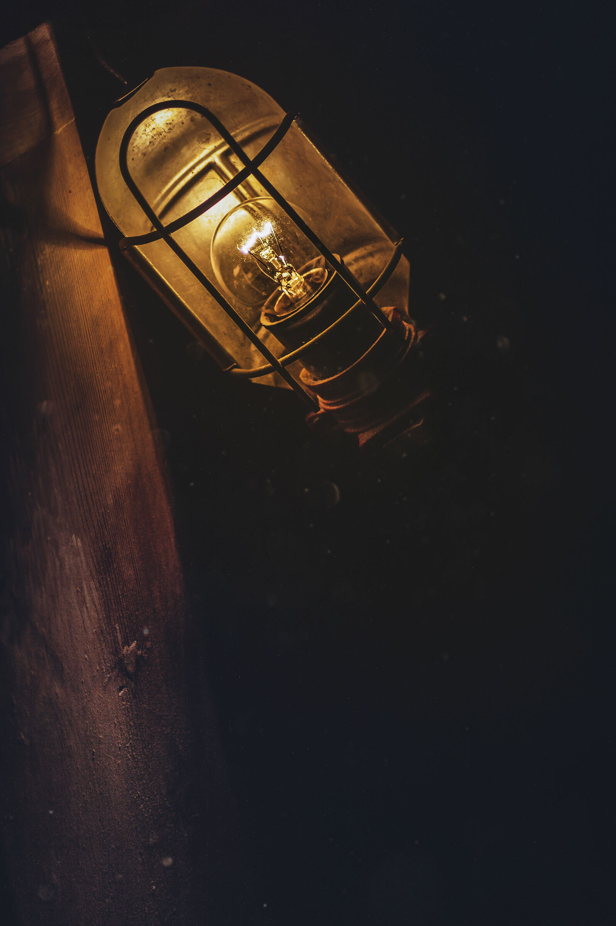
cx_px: 308
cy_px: 463
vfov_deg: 19.5
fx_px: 2699
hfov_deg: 13.0
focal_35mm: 105
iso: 100
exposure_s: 1/800
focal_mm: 70
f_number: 4.5
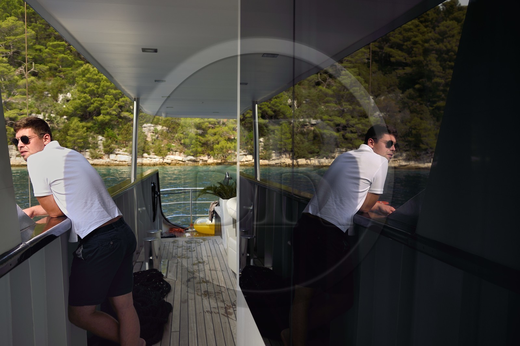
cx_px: 260
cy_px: 173
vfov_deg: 43.5
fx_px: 433
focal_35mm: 30
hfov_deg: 62.0
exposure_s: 1/320
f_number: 5
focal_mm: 30
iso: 200
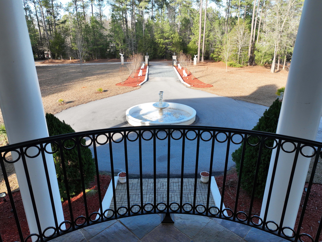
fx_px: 223
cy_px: 121
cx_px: 161
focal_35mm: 24
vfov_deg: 56.8
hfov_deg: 71.6
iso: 200
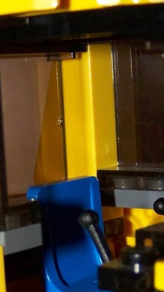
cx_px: 76
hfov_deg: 11.0
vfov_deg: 19.0
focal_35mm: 110
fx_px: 851
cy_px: 275
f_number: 2.8
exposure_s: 1/30
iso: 200
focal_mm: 6.3
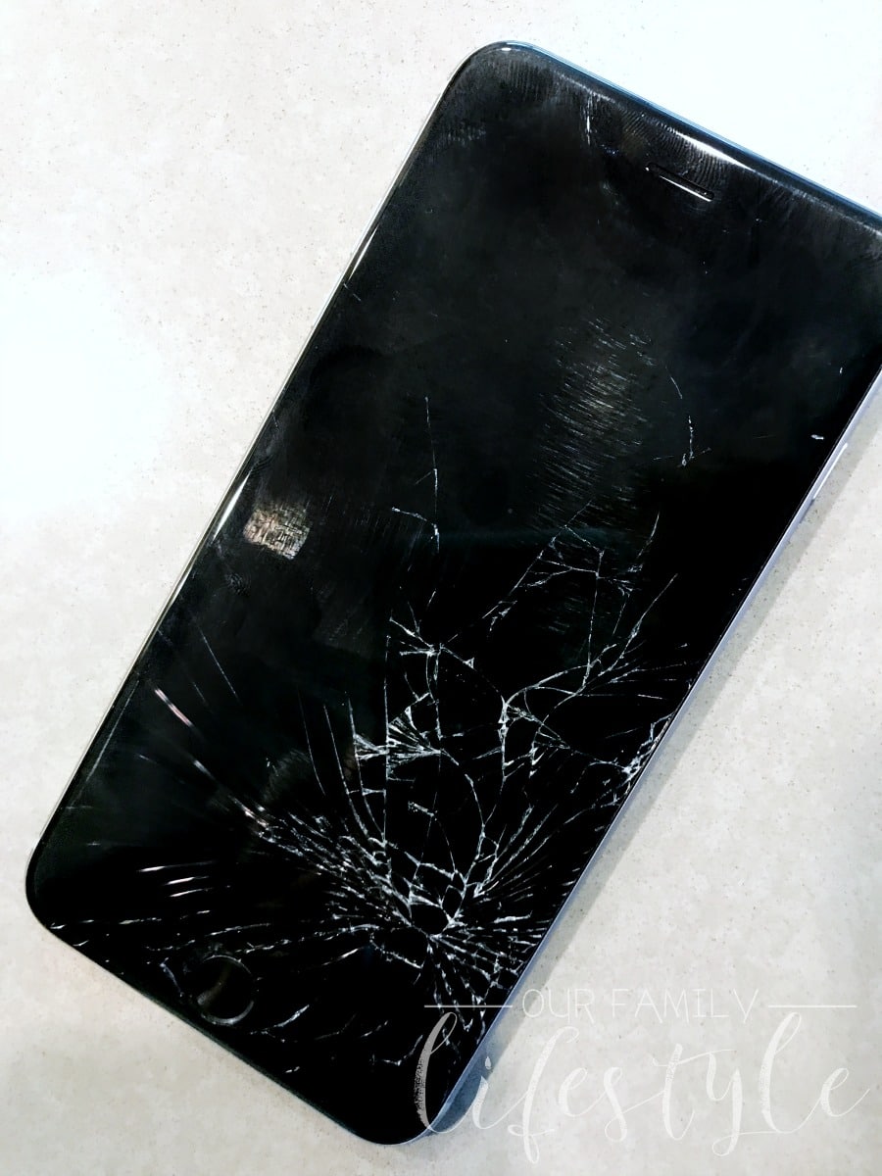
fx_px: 951
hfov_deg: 49.7
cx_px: 441
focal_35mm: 28
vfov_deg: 63.4
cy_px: 588
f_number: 1.8
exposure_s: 1/15
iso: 100
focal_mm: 3.99
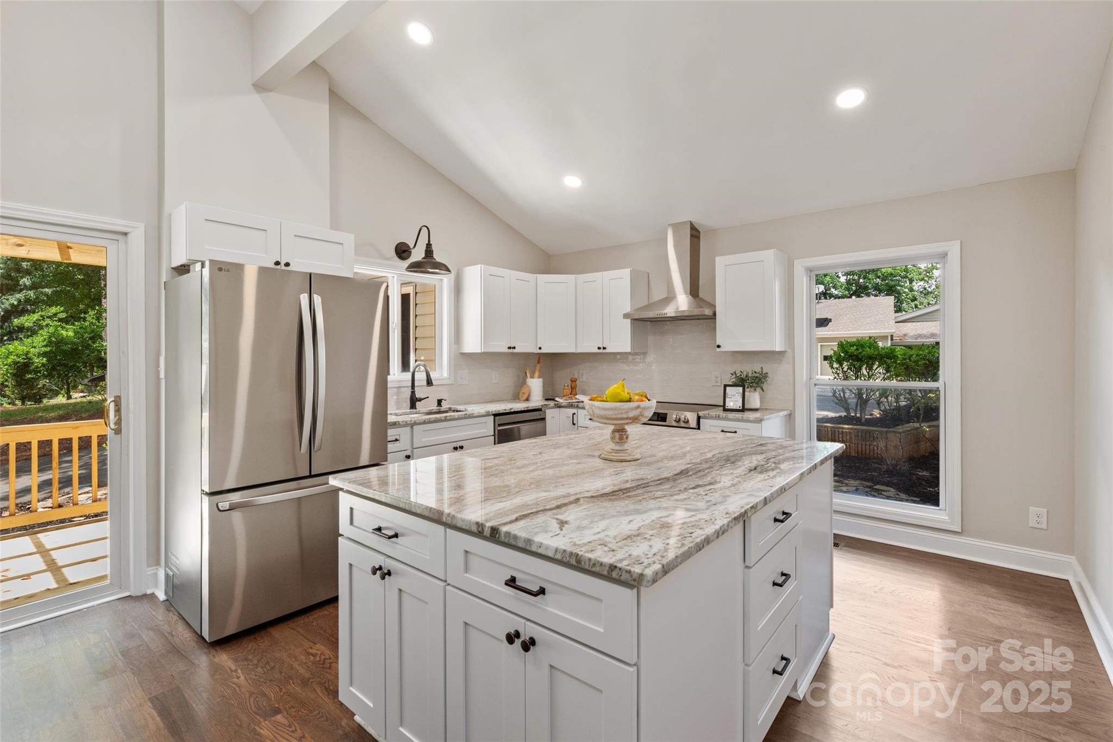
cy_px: 371
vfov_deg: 73.8
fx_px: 495
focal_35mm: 16
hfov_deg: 96.7
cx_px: 556
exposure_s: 1/15
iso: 400
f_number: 11
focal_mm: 16
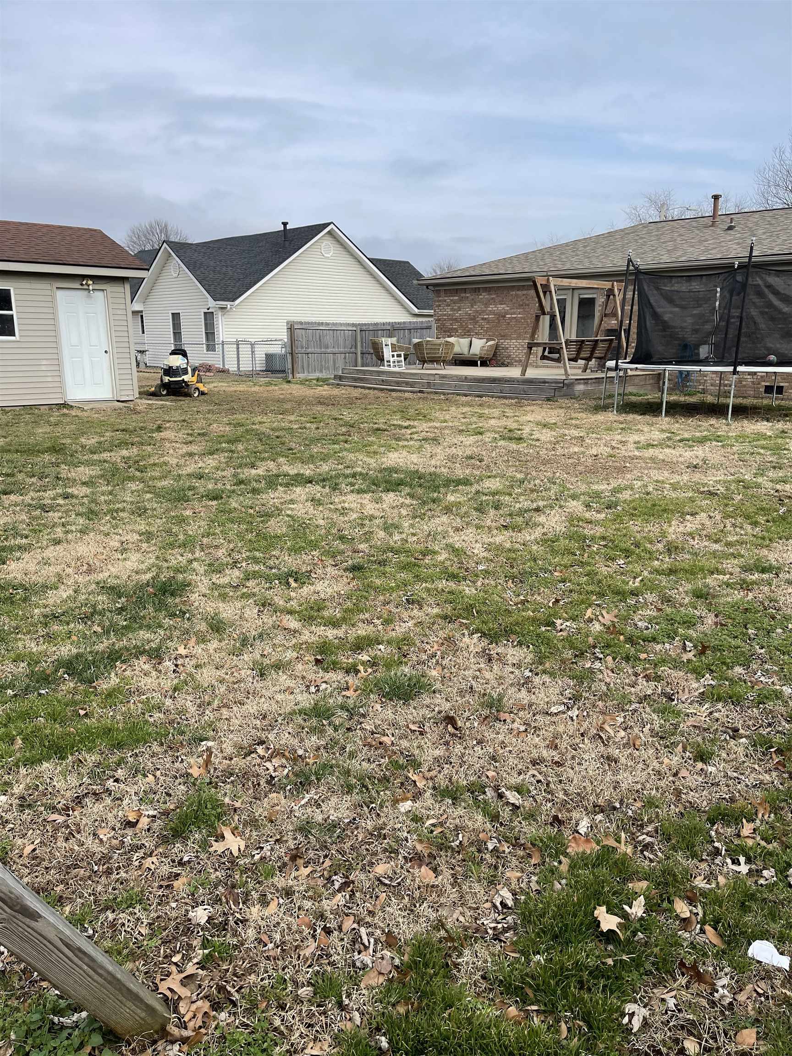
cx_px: 396
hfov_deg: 54.9
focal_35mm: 25
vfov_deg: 69.4
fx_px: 763
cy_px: 528
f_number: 1.6
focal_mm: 5.1
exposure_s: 1/2288
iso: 32
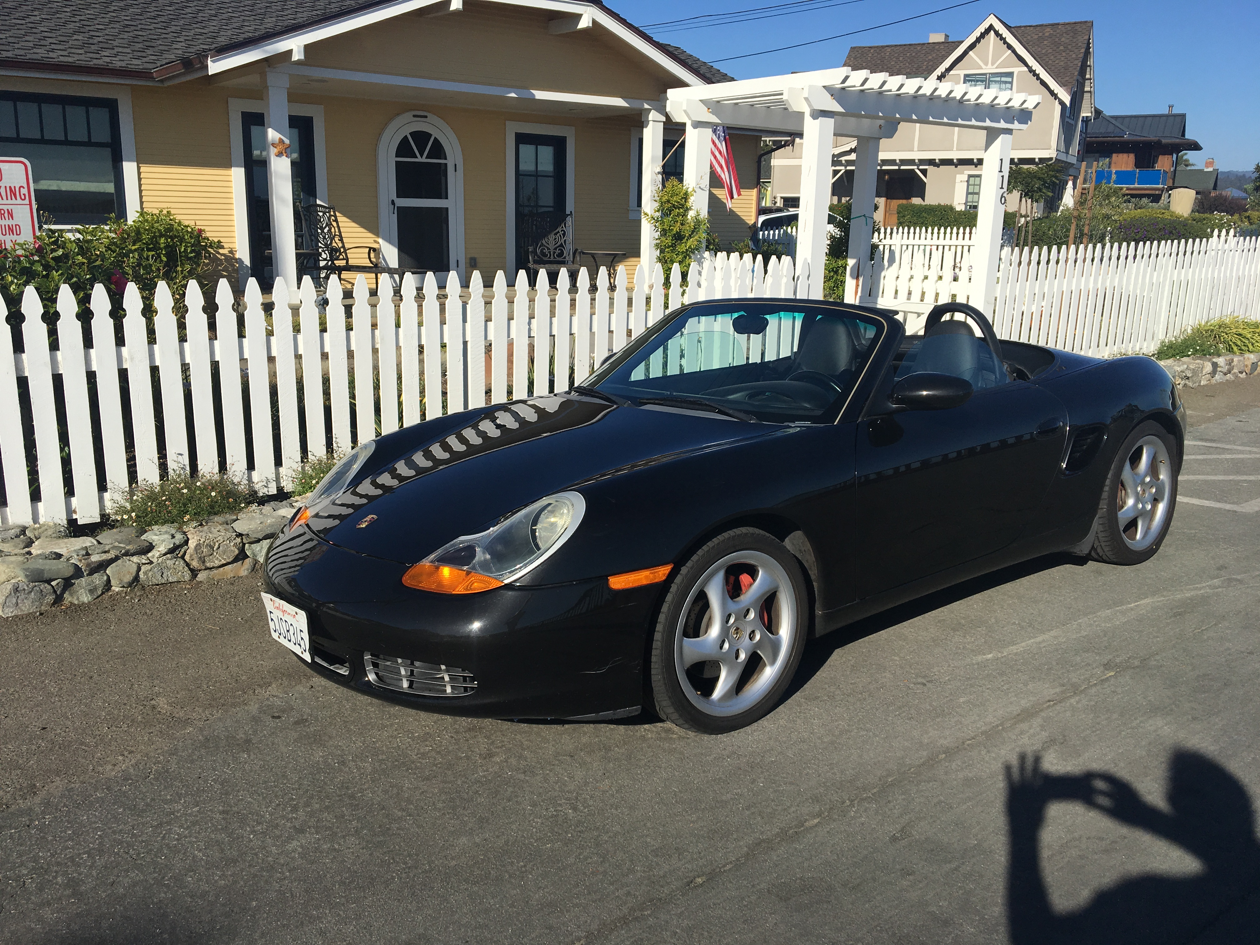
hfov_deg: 61.7
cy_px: 472
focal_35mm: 29
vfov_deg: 48.2
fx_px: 1056
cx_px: 630
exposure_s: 1/2849
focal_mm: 4.15
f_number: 2.2
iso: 25
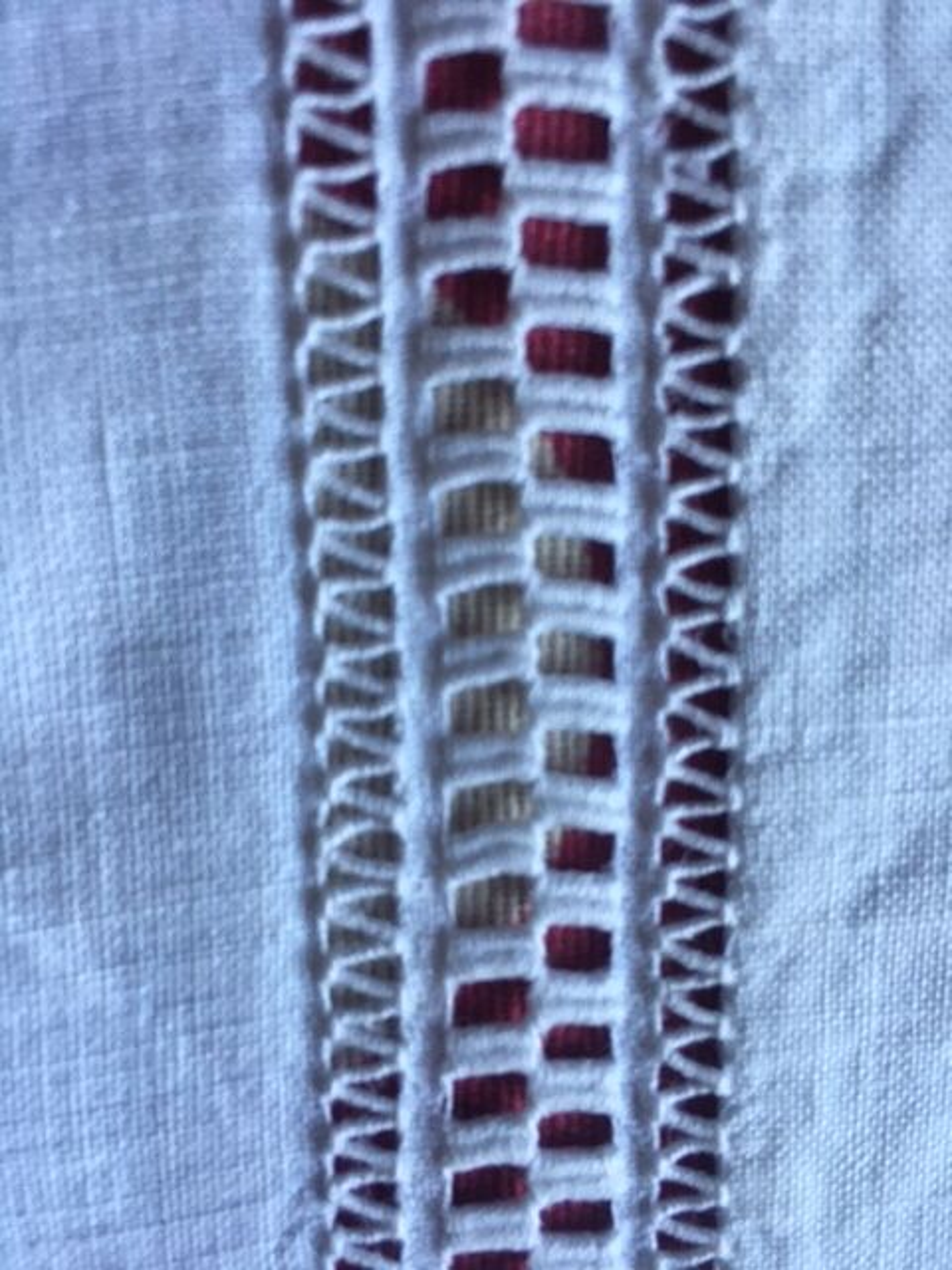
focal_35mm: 29
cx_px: 476
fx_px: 1063
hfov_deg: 48.2
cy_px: 635
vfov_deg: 61.7
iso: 50
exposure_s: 1/33
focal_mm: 4.15
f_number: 2.2
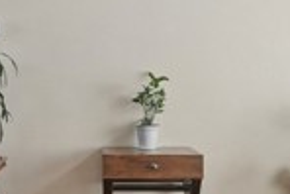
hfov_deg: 29.1
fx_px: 556
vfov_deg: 19.8
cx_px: 102
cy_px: 89
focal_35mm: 69
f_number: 5.6
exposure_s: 1/125
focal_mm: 16
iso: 400
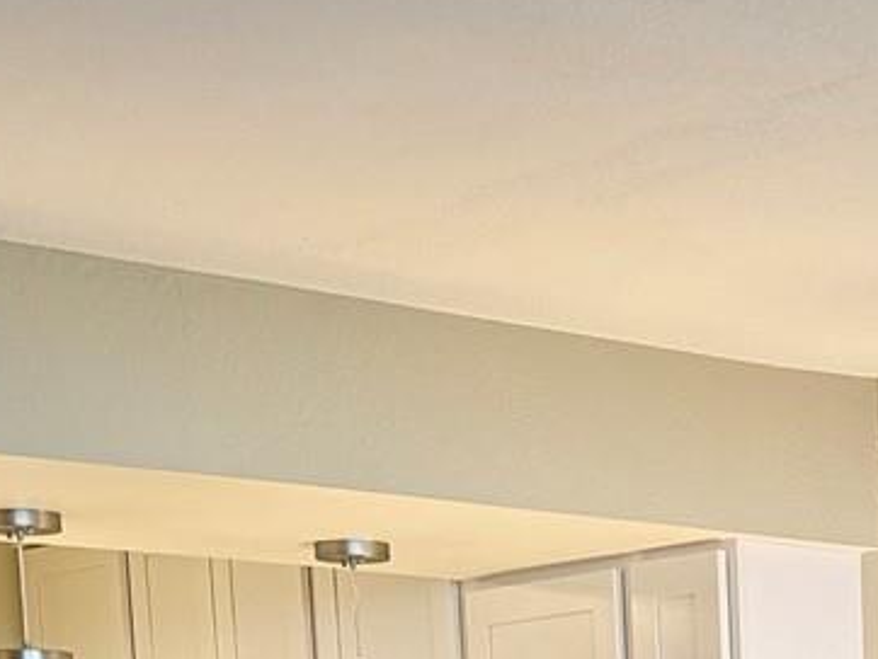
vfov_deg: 12.6
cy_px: 1226
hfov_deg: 17.6
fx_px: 2690
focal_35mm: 106
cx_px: 1055
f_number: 1.78
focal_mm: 6.76
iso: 200
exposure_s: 1/60
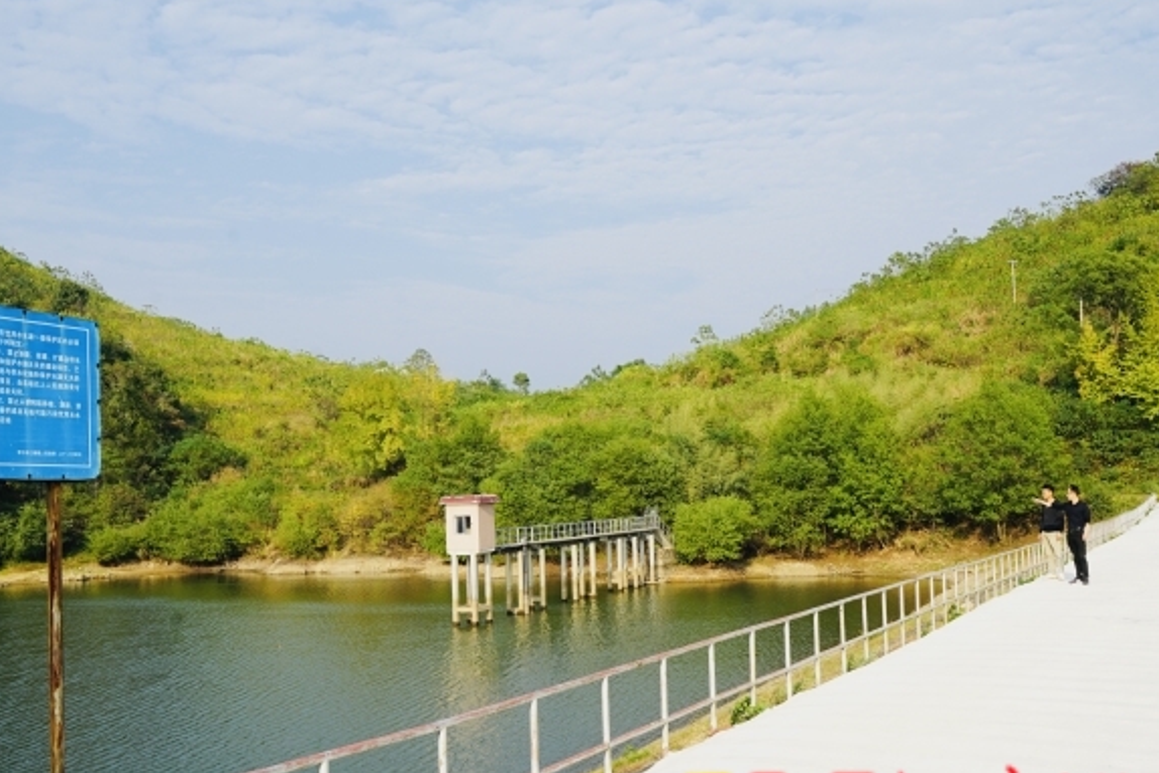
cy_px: 459
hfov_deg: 49.5
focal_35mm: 39
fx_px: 1256
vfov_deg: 34.1
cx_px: 592
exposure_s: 1/125
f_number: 11
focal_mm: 28
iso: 100
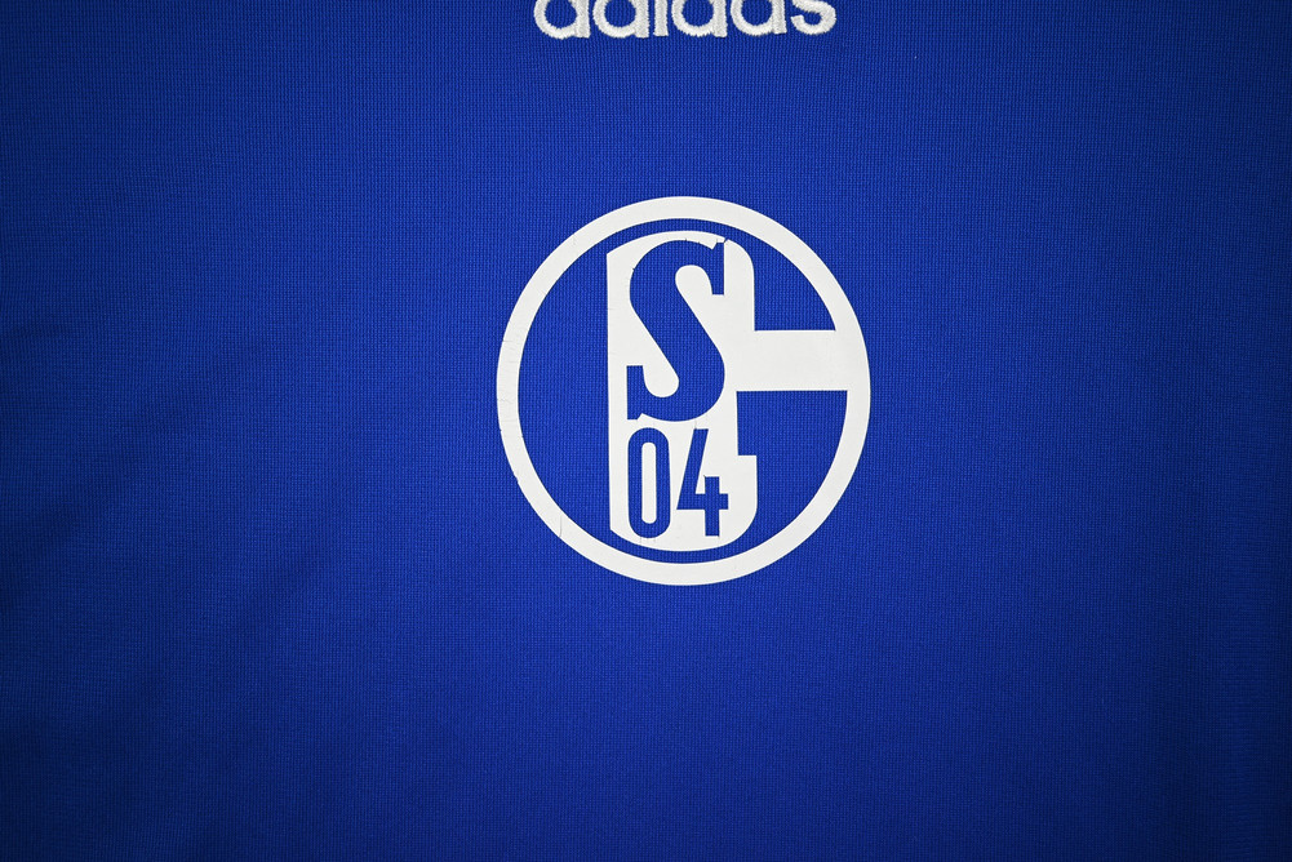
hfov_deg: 58.7
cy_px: 431
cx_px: 646
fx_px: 1149
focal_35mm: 32
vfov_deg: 41.1
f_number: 4.8
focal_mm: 32
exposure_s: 1/125
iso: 200
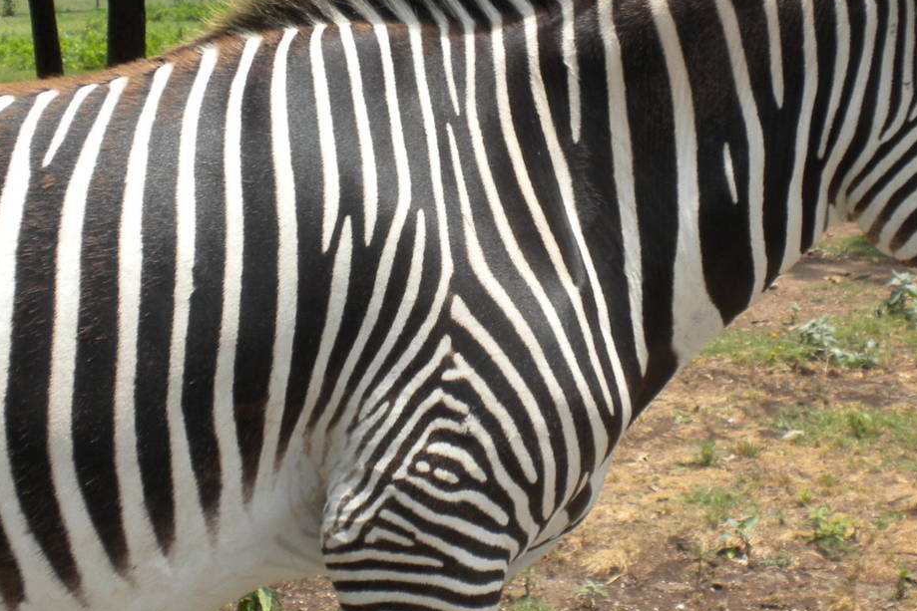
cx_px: 476
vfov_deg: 20.3
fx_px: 1707
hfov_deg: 30.1
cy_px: 271
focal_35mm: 67
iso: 64
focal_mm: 6.6
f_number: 10
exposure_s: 1/72
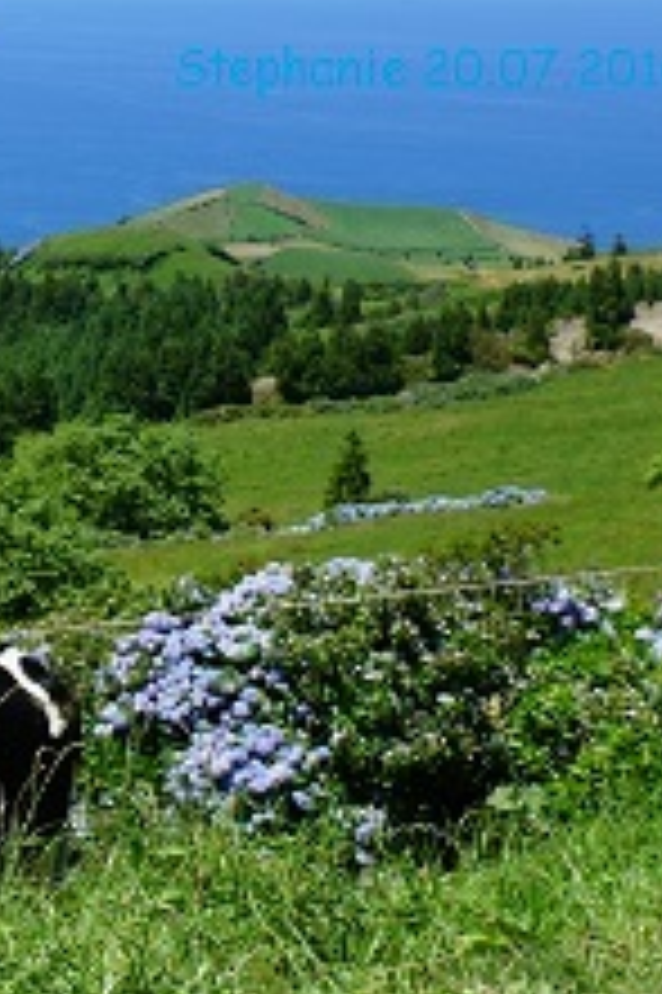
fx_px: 2928
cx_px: -446
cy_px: 297
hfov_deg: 12.1
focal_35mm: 106
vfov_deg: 19.2
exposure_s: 1/160
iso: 100
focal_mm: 26
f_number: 10
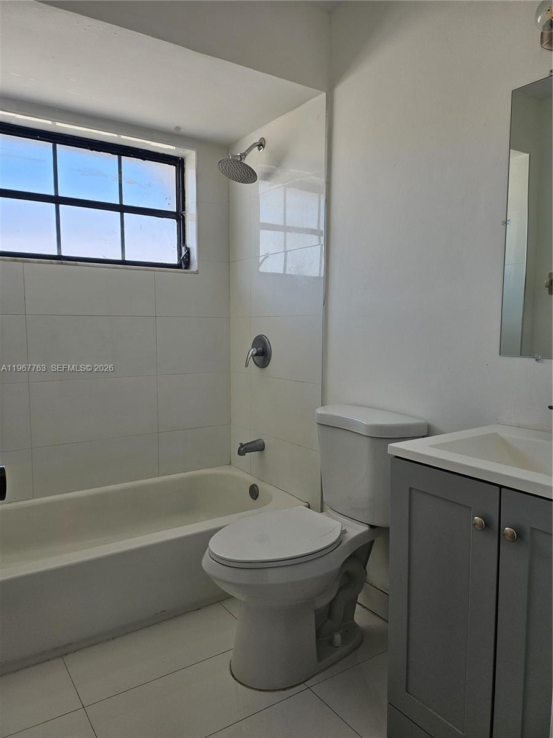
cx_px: 276
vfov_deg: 71.6
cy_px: 369
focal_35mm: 24
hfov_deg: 56.8
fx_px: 511
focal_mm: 5
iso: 50
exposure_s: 1/181
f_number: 1.8
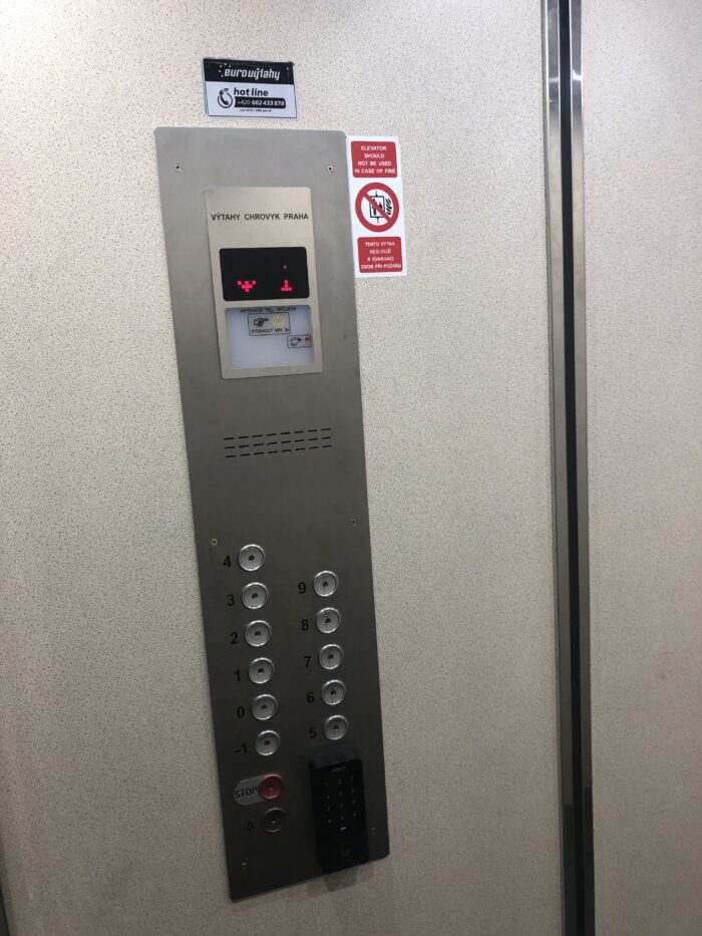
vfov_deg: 63.4
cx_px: 351
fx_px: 757
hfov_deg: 49.8
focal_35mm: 28
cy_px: 468
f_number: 1.8
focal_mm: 3.99
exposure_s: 1/33
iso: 25
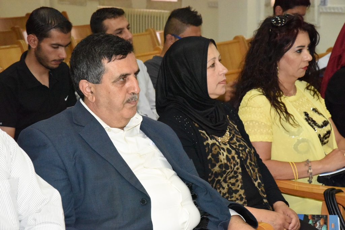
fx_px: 939
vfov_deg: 14.0
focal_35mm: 98
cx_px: 172
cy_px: 115
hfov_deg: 20.8
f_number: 13
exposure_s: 1/250
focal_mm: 98
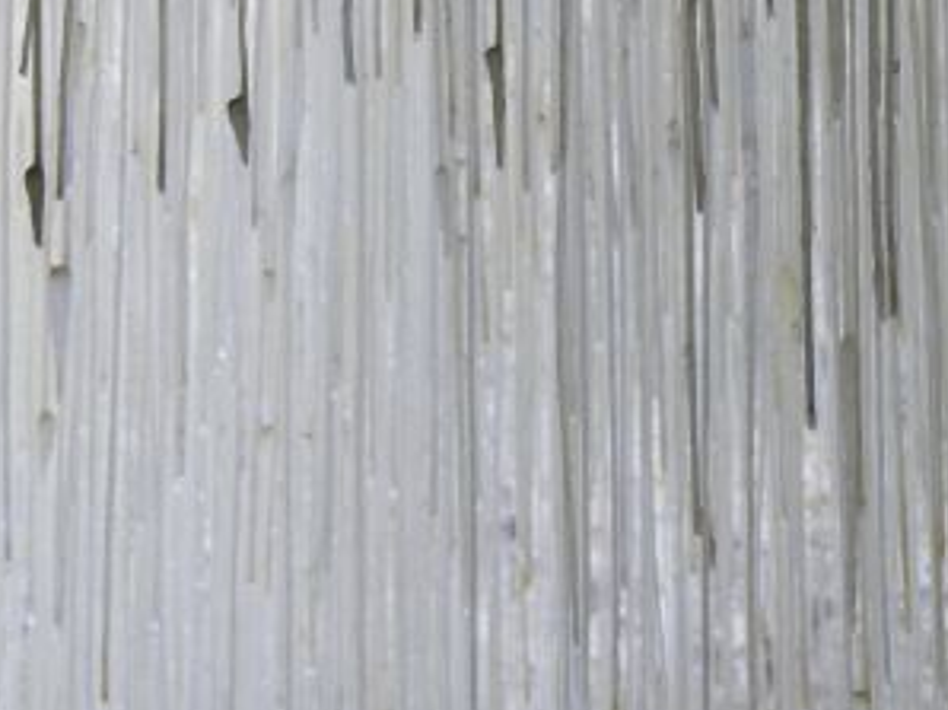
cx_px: 776
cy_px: 237
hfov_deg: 9.9
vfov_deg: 7.4
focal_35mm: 200
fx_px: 5473
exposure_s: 1/25
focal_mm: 21.4
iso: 200
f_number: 2.8
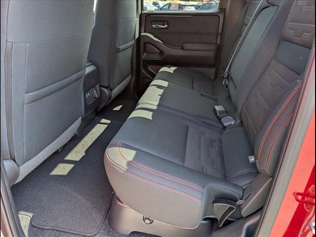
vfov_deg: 56.8
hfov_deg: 71.6
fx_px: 219
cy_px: 118
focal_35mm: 24
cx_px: 158
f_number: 1.68
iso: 155
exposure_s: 1/217
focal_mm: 6.9
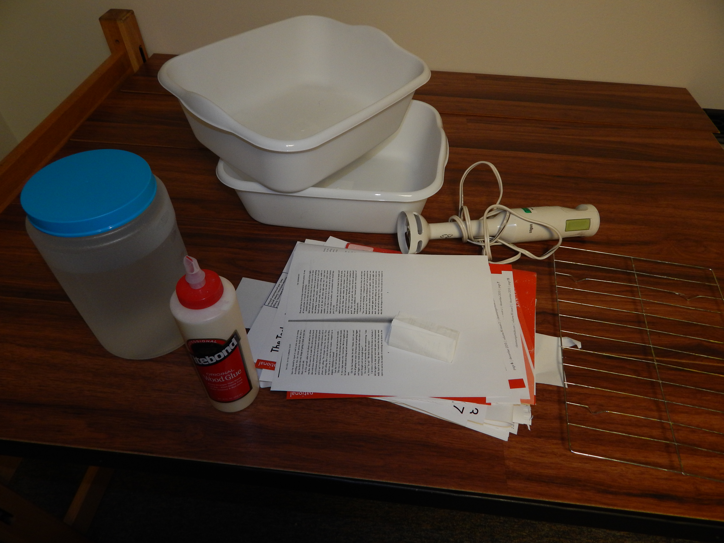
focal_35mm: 23
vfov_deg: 58.9
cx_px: 362
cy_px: 272
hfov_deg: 73.9
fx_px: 481
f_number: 3
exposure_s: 1/30
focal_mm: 4
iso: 200
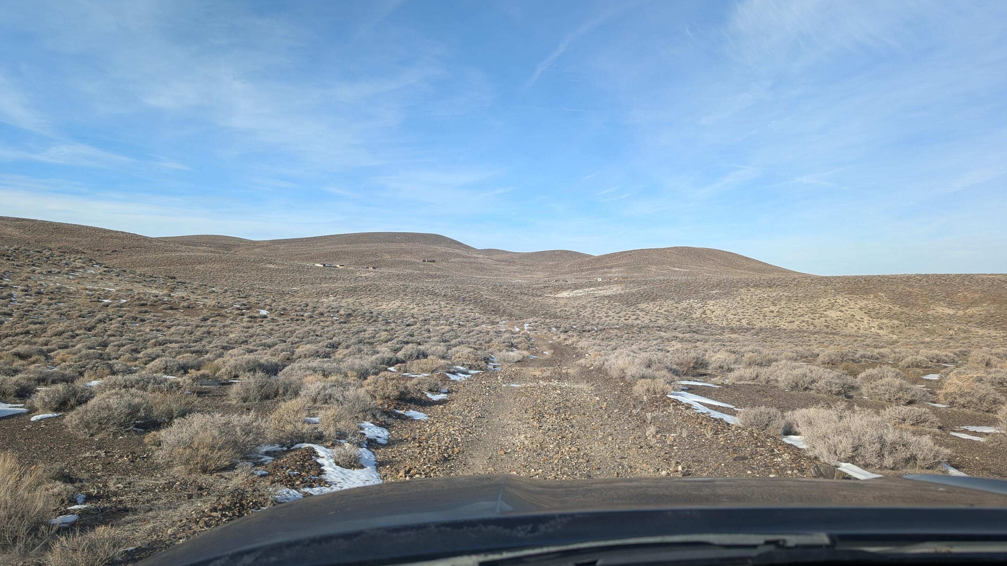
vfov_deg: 42.9
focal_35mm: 27
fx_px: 721
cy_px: 273
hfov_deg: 69.9
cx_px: 511
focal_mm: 6.9
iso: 22
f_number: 1.68
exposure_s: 1/814
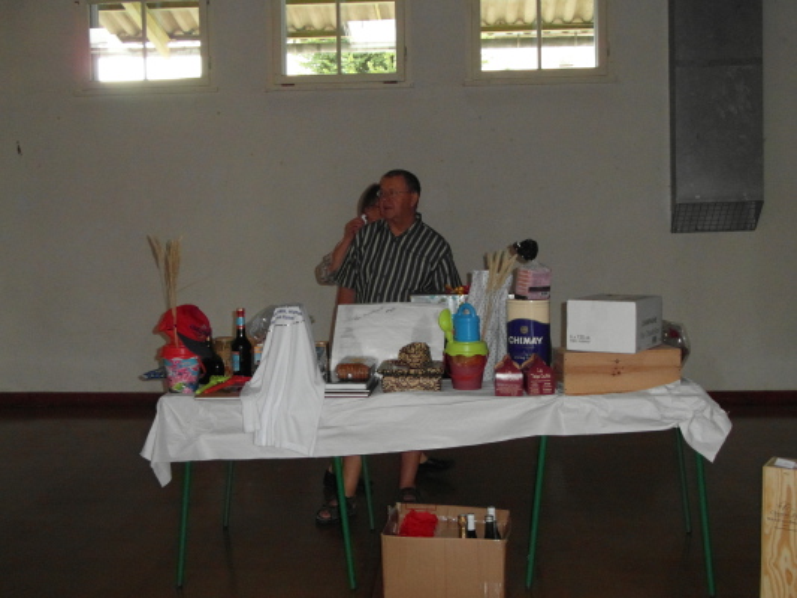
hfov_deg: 45.8
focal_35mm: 41
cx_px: 398
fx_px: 944
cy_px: 299
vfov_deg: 35.1
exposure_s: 1/45
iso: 320
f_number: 3.6
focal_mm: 6.8
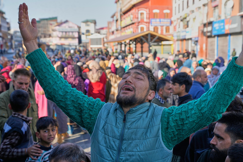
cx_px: 136
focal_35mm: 41
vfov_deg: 32.6
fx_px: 277
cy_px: 86
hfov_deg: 47.3
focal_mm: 34
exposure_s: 1/1250
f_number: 3.5
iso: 400
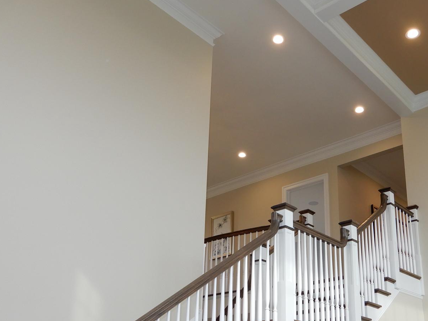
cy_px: 239
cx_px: 288
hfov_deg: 45.0
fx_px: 507
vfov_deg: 34.4
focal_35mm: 41
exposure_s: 1/60
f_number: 3.4
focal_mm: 4.3
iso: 110
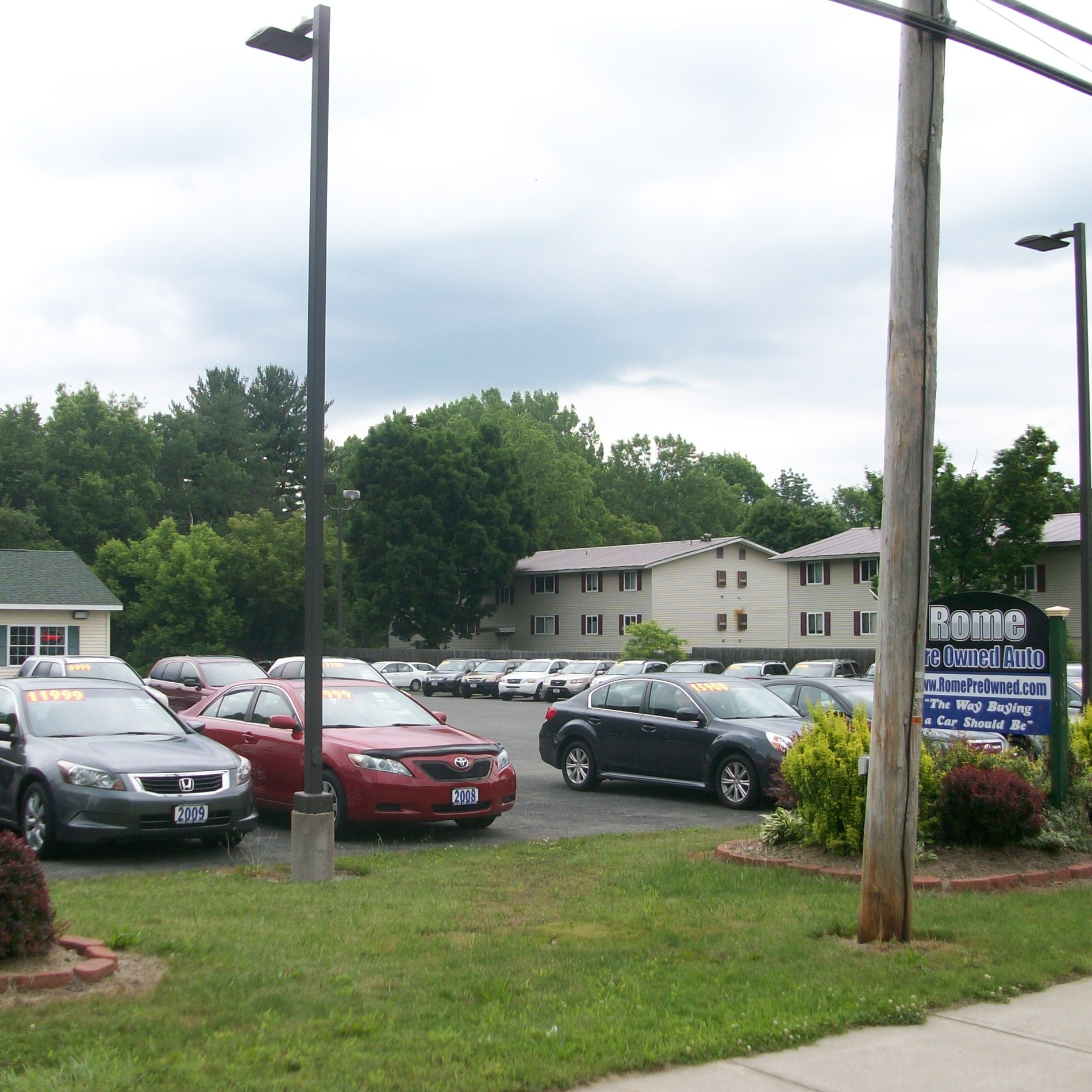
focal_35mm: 41
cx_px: 512
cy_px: 548
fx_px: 1463
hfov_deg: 40.9
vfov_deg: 40.9
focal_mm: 5.7
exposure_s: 1/387
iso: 64
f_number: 2.8
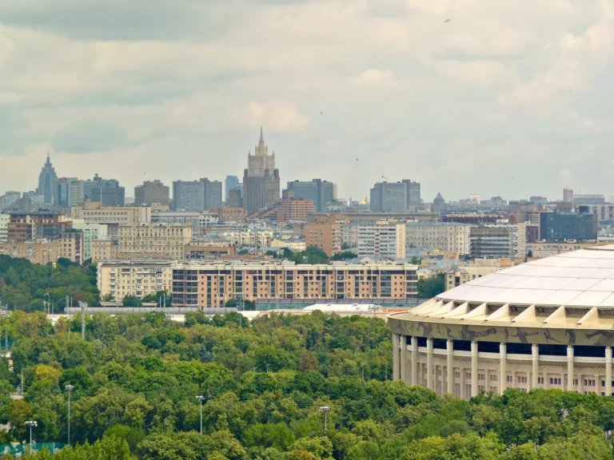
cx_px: 307
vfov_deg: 8.6
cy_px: 230
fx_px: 3051
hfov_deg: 11.5
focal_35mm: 172
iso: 80
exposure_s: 1/320
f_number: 5.6
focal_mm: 30.5
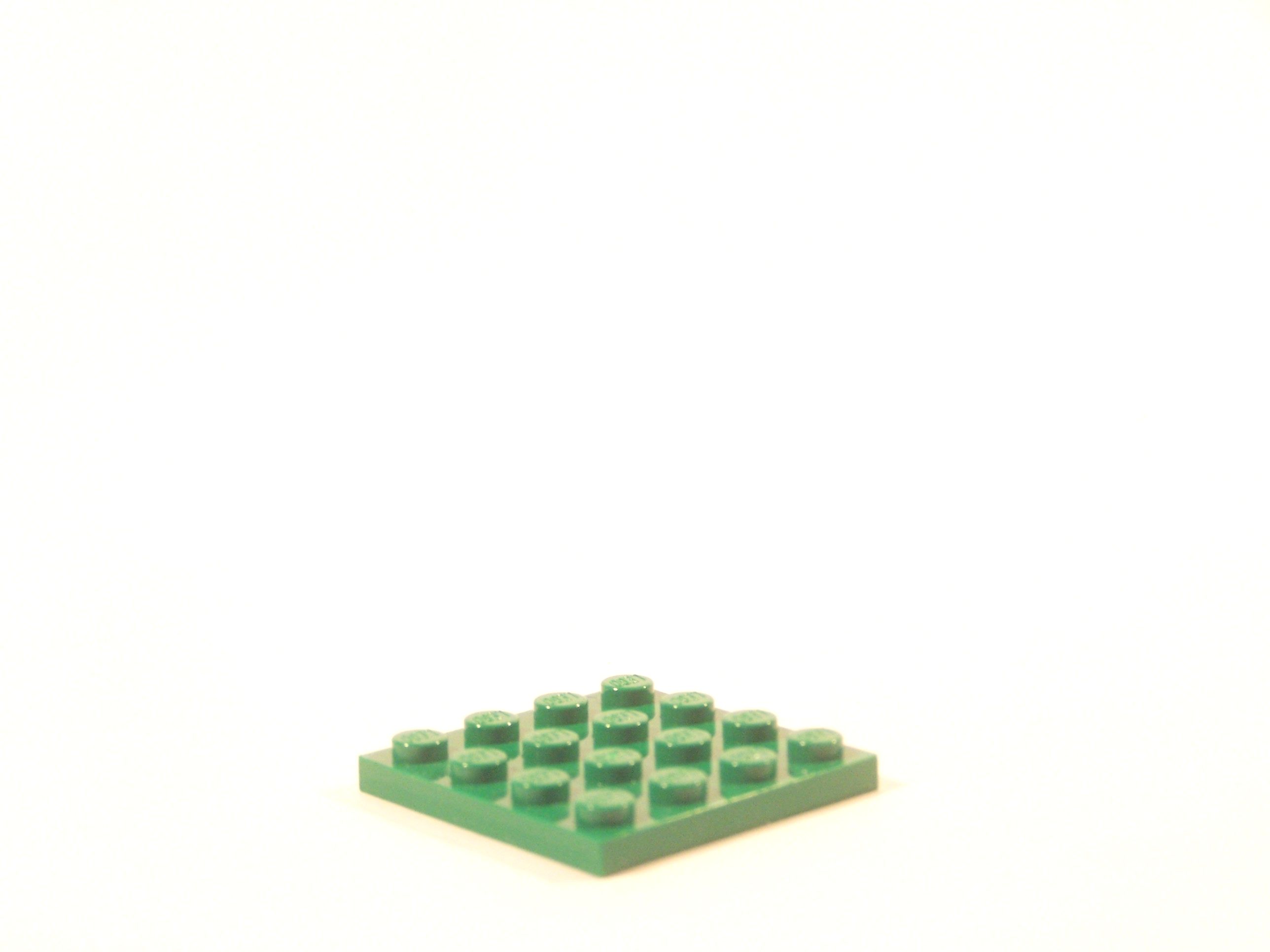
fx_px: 3008
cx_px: 635
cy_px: 476
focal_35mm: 82
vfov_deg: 18.0
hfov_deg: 23.8
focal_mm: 13.7
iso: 200
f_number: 3.2
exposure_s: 1/30
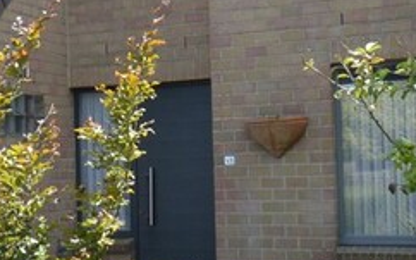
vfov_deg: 13.9
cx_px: -37
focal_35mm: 94
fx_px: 1063
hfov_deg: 21.1
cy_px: 148
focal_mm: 11
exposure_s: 1/160
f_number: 6.3
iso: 100
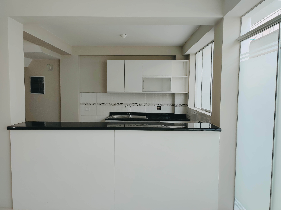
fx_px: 203
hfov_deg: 69.4
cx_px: 140
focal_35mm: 25
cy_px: 105
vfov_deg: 54.9
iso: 57
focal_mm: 6.04
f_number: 1.9
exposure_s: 1/50
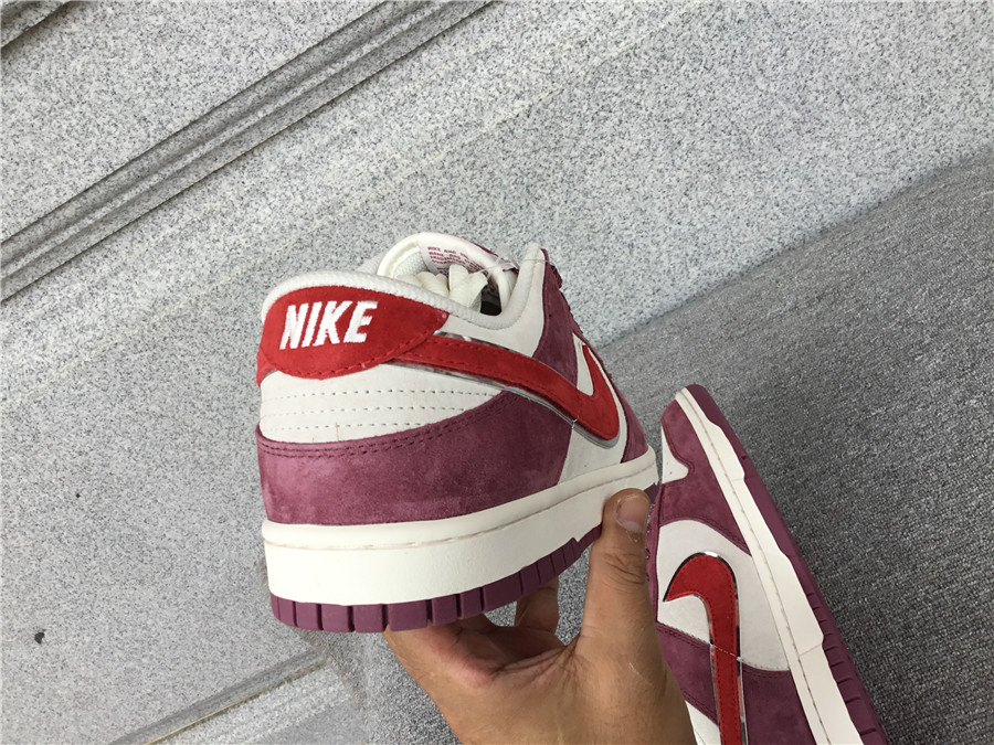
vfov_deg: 45.4
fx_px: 890
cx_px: 497
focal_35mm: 31
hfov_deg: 58.4
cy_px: 372
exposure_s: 1/248
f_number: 2.4
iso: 25
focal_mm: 3.3
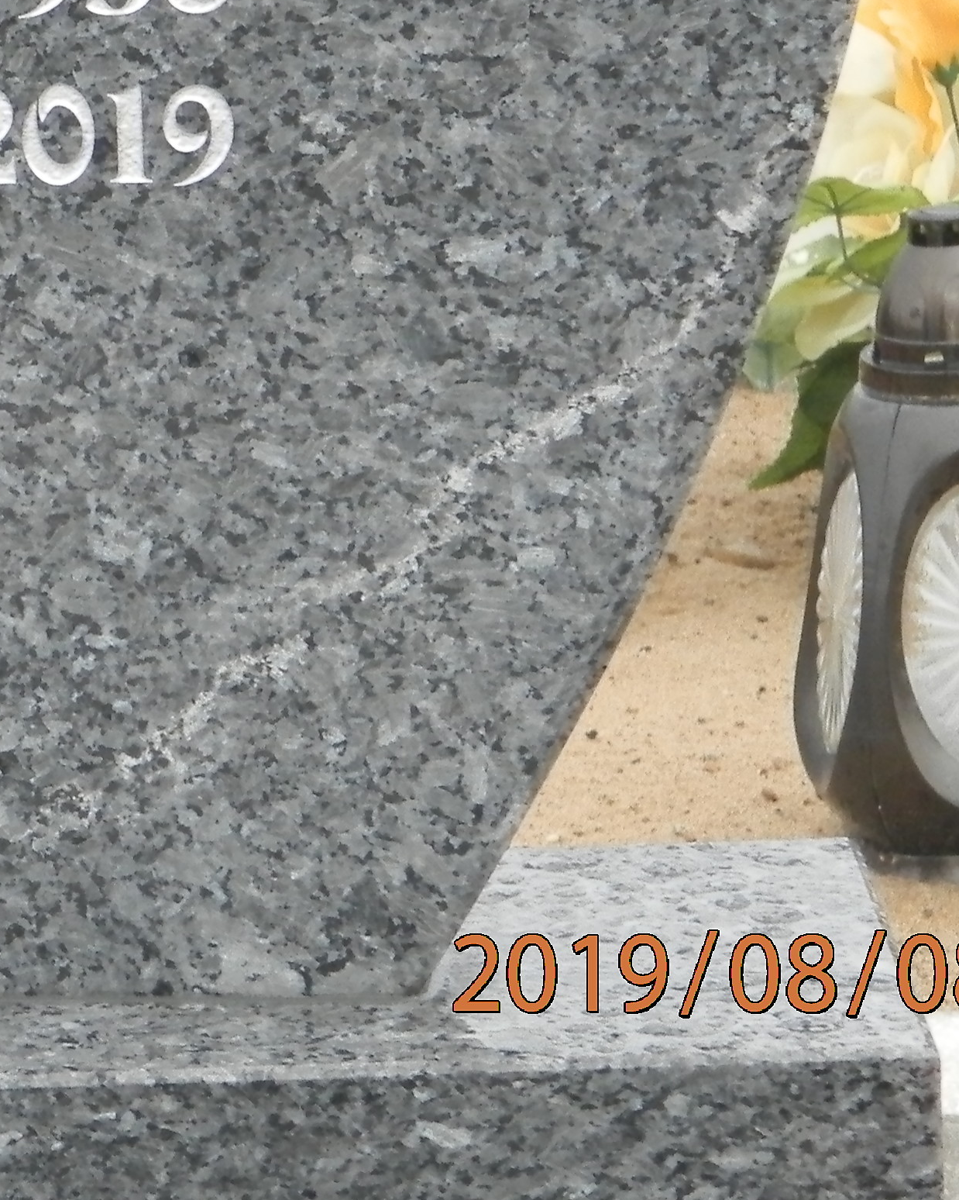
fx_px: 10929
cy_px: -80
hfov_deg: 5.0
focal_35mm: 308
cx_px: -565
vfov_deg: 6.3
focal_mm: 19
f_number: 4.5
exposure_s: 1/160
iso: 200
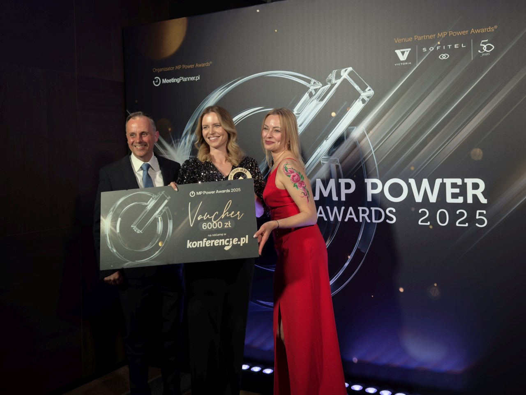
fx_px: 365
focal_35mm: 24
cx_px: 263
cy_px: 198
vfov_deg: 56.8
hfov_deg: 71.6
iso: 64
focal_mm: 6.76
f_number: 1.78
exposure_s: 1/246
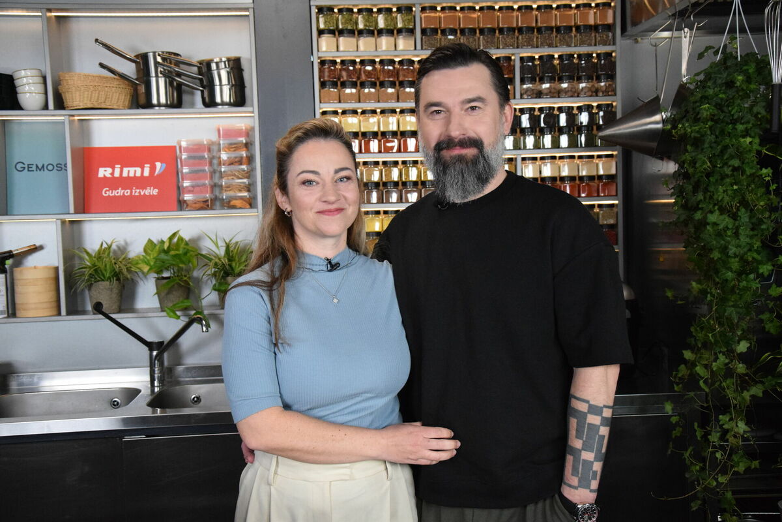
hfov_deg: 43.6
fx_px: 977
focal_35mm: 45
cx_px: 391
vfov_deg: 29.9
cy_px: 261
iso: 3200
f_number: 4.2
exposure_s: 1/320
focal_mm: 30
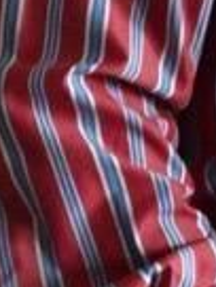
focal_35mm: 704
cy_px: 43
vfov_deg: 2.8
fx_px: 5857
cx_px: 468
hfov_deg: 2.1
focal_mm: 56
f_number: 4
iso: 3200
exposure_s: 1/60
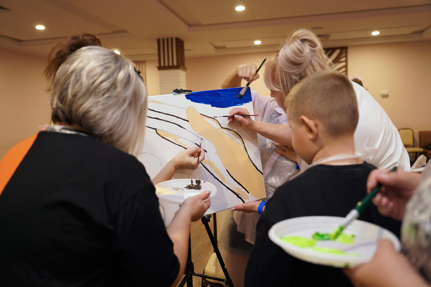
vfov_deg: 42.3
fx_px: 371
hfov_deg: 60.3
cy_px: 144
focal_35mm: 31
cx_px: 216
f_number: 2.8
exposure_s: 1/60
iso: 500
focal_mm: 31
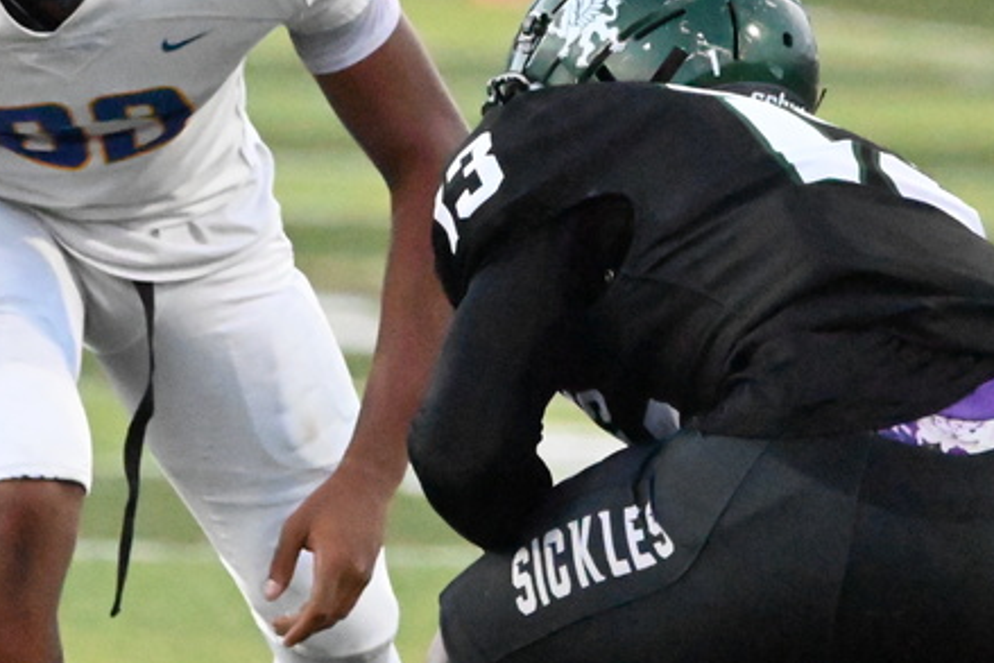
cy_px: 166
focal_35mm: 1678
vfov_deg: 0.8
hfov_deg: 1.2
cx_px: 41
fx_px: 46344
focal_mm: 480
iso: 32000
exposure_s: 1/2000
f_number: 7.1
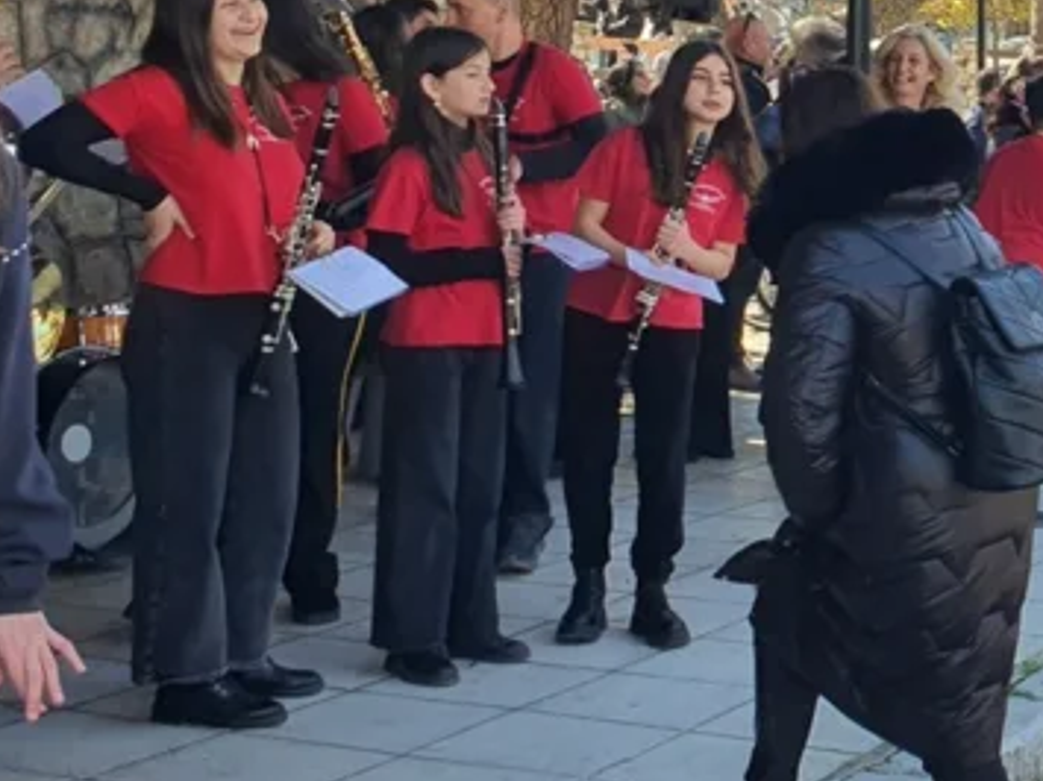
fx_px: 2259
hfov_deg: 23.7
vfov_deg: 19.6
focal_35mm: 75
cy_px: 388
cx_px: 1260
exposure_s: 1/252
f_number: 2.4
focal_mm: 4.3
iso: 50
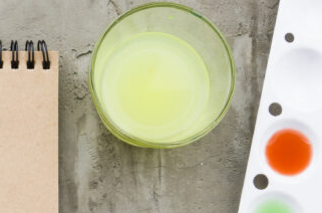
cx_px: -134
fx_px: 1623
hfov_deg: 11.0
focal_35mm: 182
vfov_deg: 7.4
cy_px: 325
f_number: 11
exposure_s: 1/25
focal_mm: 38
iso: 100
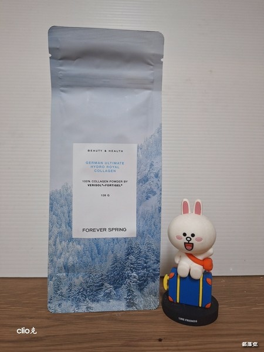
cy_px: 176
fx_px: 234
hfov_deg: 58.9
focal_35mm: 23
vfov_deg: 73.9
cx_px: 132
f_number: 1.8
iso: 320
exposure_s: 1/30
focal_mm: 5.54
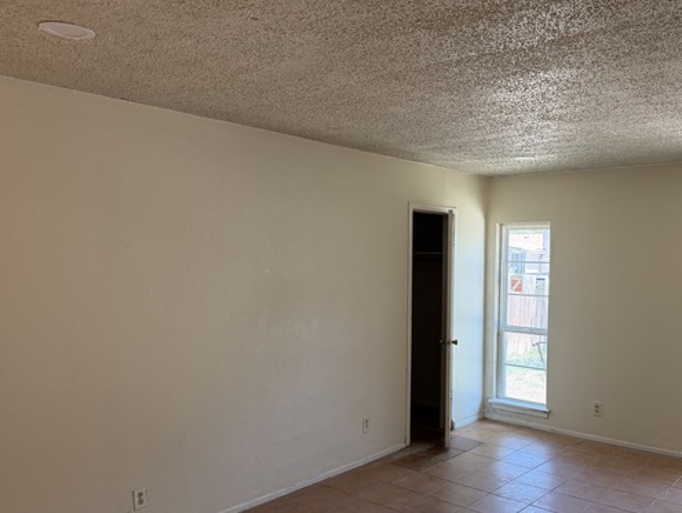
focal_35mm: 31
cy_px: 292
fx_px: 611
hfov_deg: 57.4
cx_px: 438
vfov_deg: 45.4
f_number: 1.78
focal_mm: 6.76
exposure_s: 1/158
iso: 200
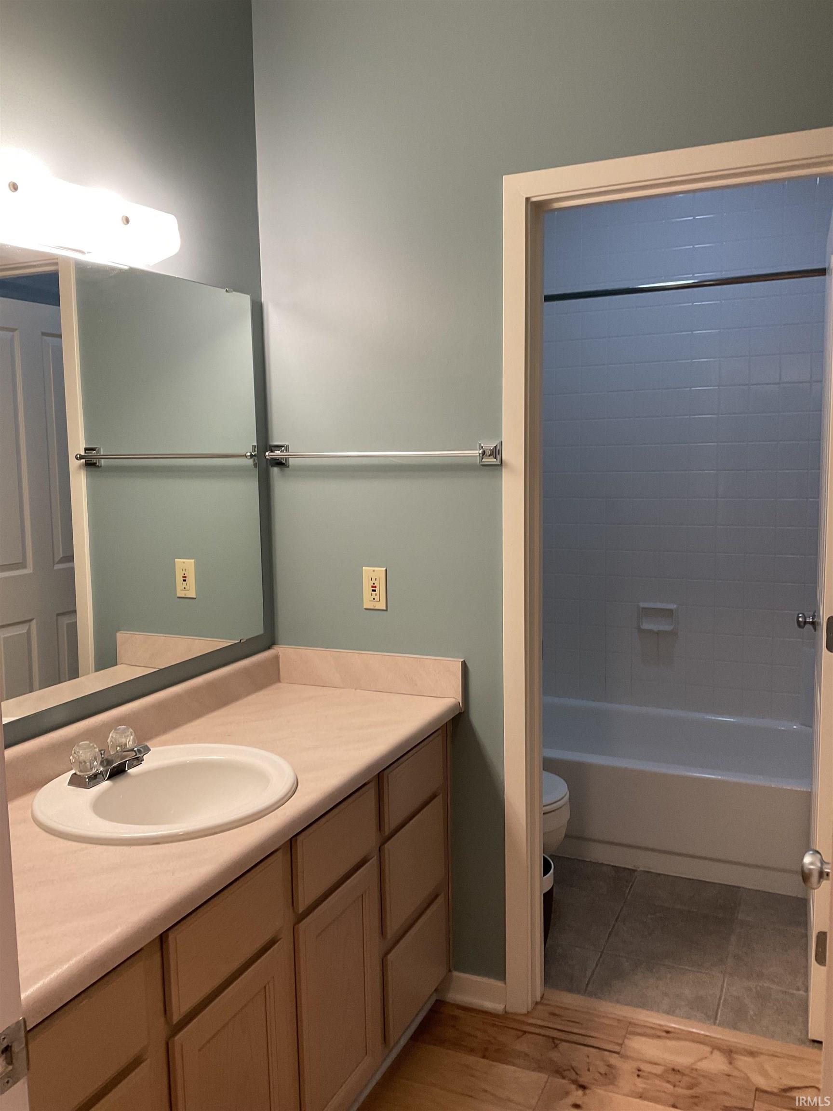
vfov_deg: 61.7
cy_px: 556
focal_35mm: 29
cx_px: 416
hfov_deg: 48.2
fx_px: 930
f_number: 1.8
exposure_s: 1/60
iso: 80
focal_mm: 3
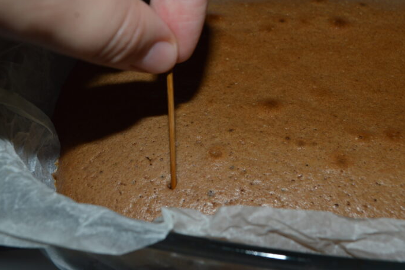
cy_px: 133
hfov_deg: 40.3
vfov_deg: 27.5
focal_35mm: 49
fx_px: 551
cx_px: 205
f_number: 8
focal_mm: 32
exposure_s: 1/60
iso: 100
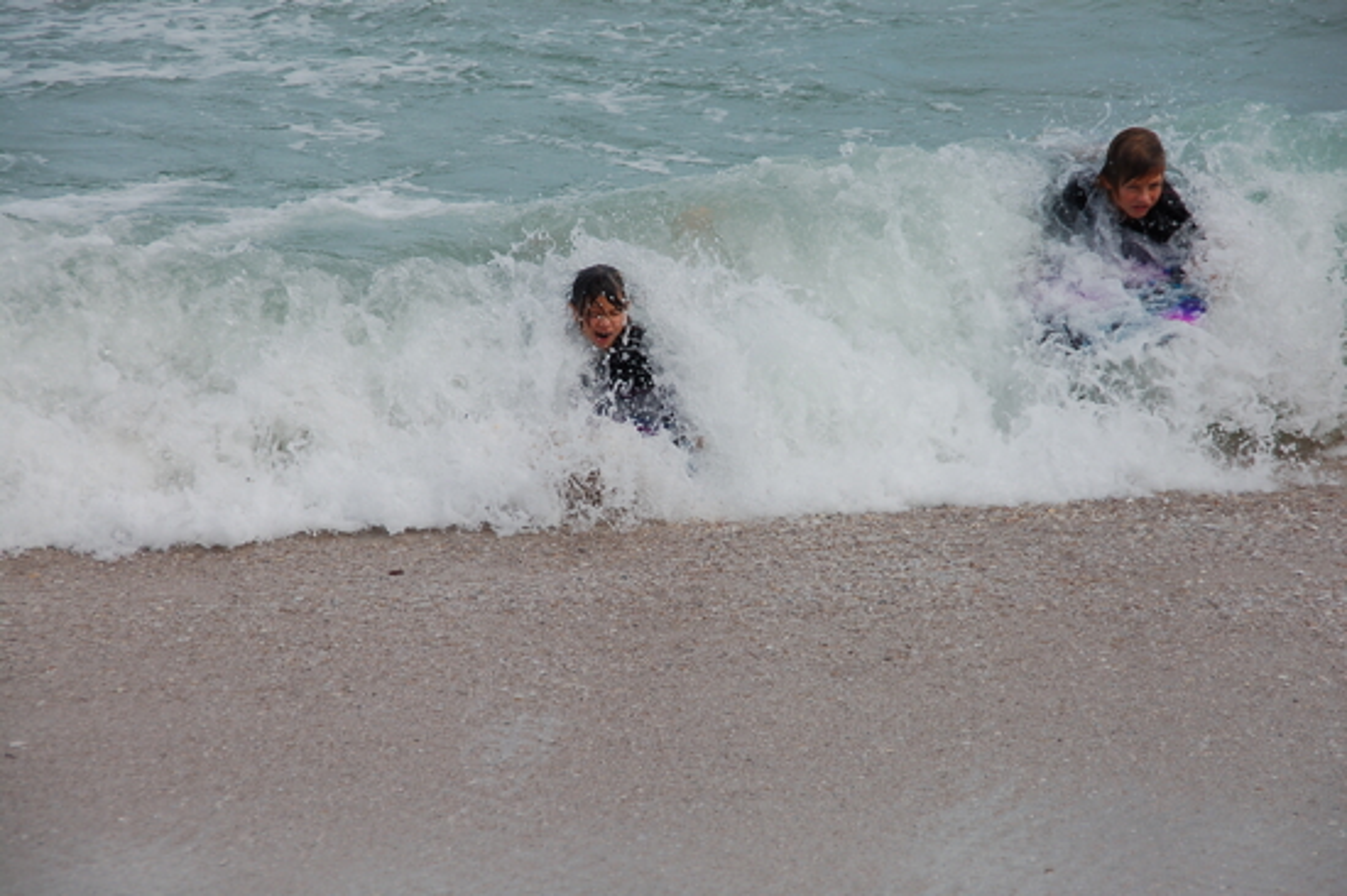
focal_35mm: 174
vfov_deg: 7.9
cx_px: 674
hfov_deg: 11.8
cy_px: 448
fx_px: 6506
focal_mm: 116
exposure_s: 1/800
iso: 200
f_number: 7.1
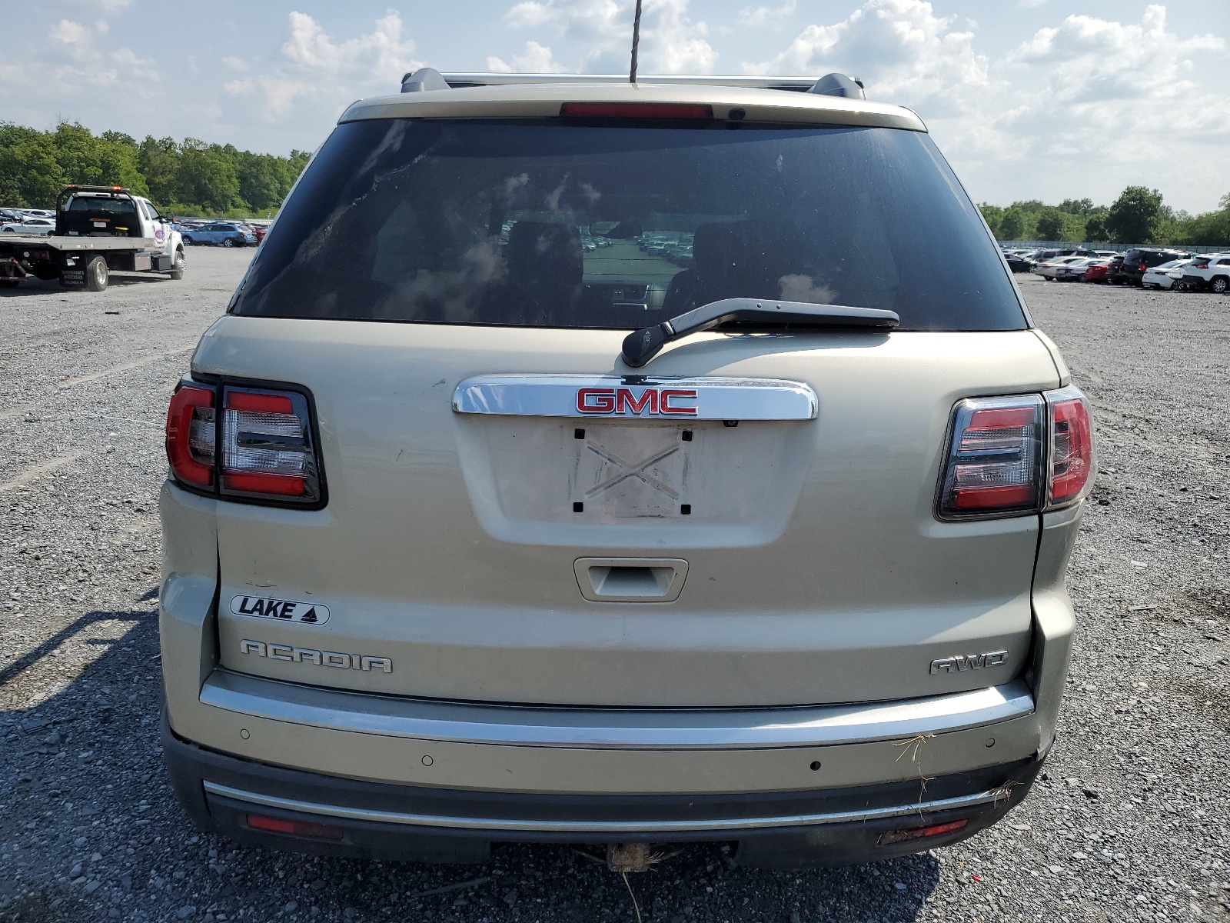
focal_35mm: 26
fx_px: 924
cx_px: 615
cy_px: 462
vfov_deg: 53.1
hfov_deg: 67.3
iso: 50
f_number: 1.5
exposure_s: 1/5000
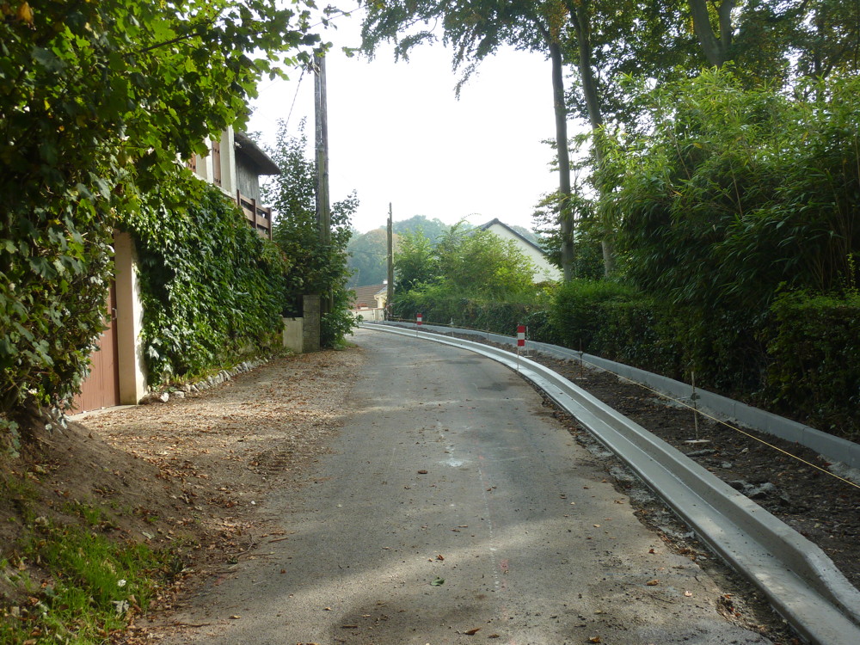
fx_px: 870
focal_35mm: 35
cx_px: 430
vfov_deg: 40.7
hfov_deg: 52.6
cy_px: 322
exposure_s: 1/200
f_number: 4
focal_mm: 5.7
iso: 80
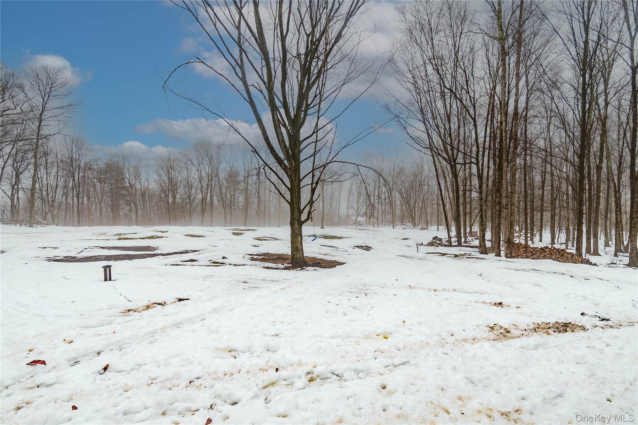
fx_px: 266
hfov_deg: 100.4
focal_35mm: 15
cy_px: 212
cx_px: 319
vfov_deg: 77.3
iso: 100
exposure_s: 1/160
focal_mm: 10
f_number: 6.3
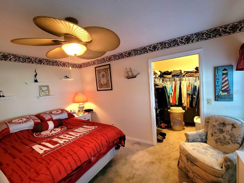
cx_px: 122
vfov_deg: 85.7
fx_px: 99
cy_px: 92
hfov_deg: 102.1
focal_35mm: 14
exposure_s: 1/30
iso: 400
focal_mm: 2.2
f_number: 2.2
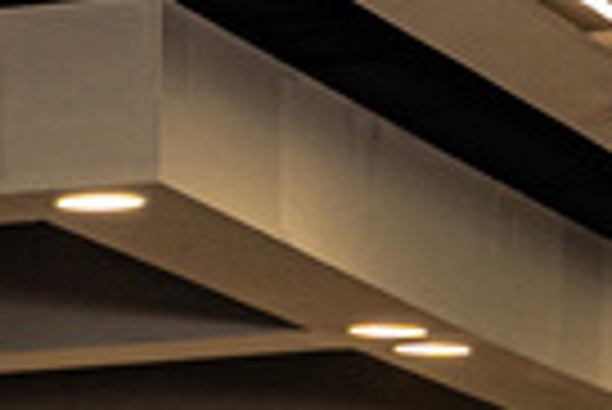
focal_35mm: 324
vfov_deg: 4.1
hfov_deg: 5.9
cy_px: 1099
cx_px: -1276
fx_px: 5514
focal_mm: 43
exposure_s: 1/200
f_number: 5
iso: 200
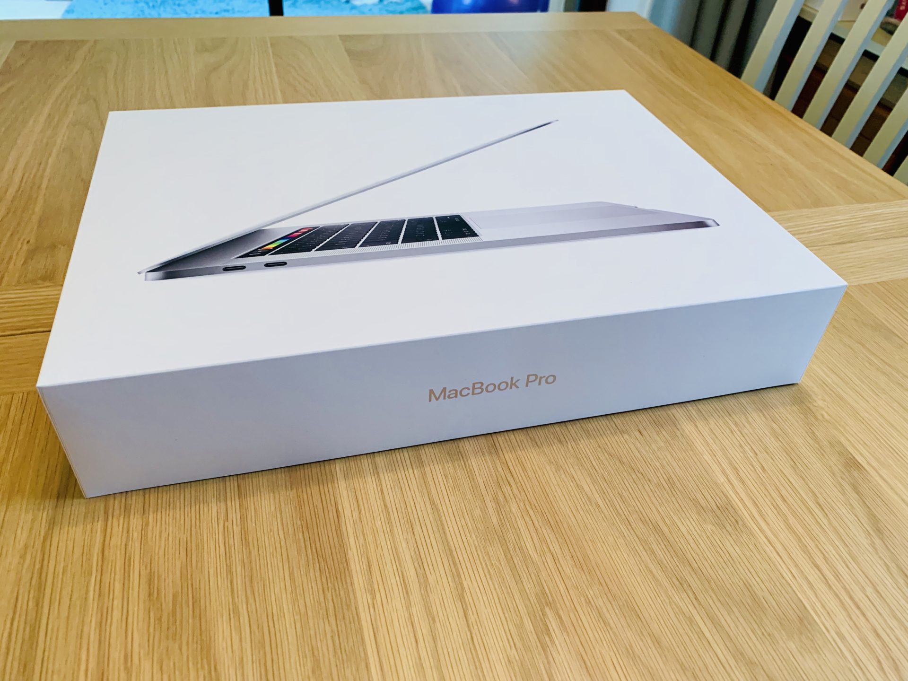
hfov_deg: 67.3
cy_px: 340
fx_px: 682
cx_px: 454
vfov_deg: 53.1
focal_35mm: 26
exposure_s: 1/50
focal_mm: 4.25
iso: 160
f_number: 1.8
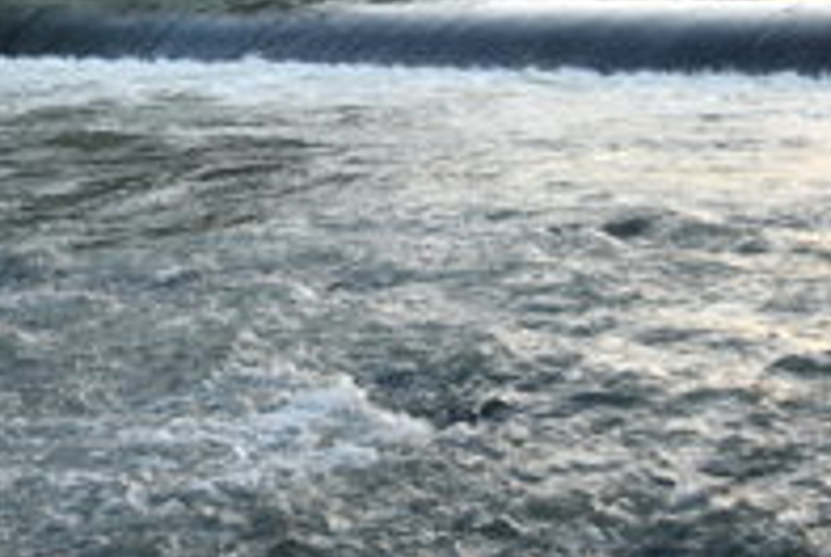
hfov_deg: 30.0
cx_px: 359
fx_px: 1549
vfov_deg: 19.8
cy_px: -2
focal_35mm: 67
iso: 100
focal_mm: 22
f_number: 3.5
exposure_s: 1/100
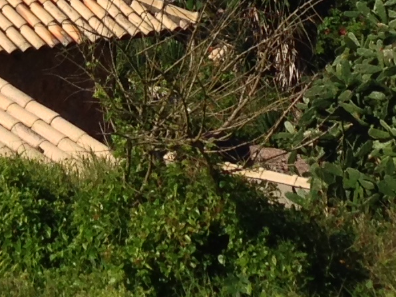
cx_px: -166
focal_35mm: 181
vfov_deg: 7.6
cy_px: -414
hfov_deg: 10.6
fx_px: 2070
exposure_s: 1/2358
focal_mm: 4.12
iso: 50
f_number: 2.4
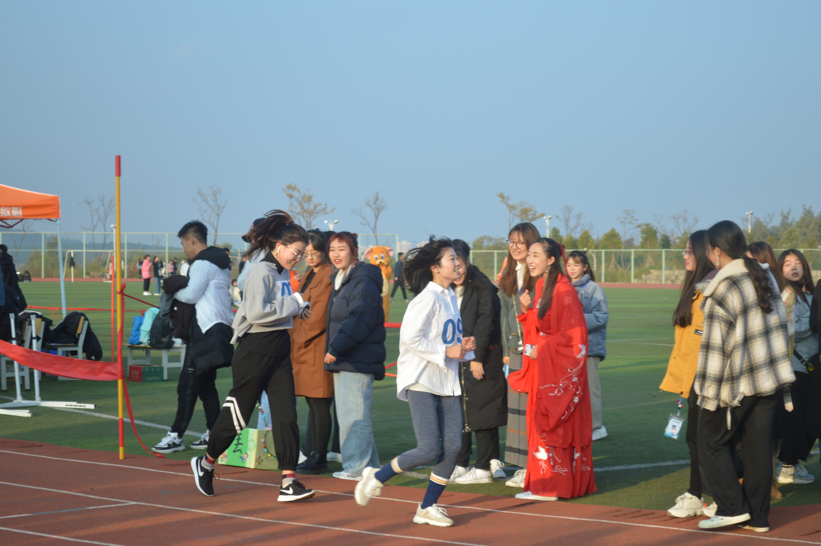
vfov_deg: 16.5
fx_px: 1880
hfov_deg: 24.6
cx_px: 410
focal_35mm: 82
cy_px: 273
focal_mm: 55
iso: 100
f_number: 5.6
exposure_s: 1/160
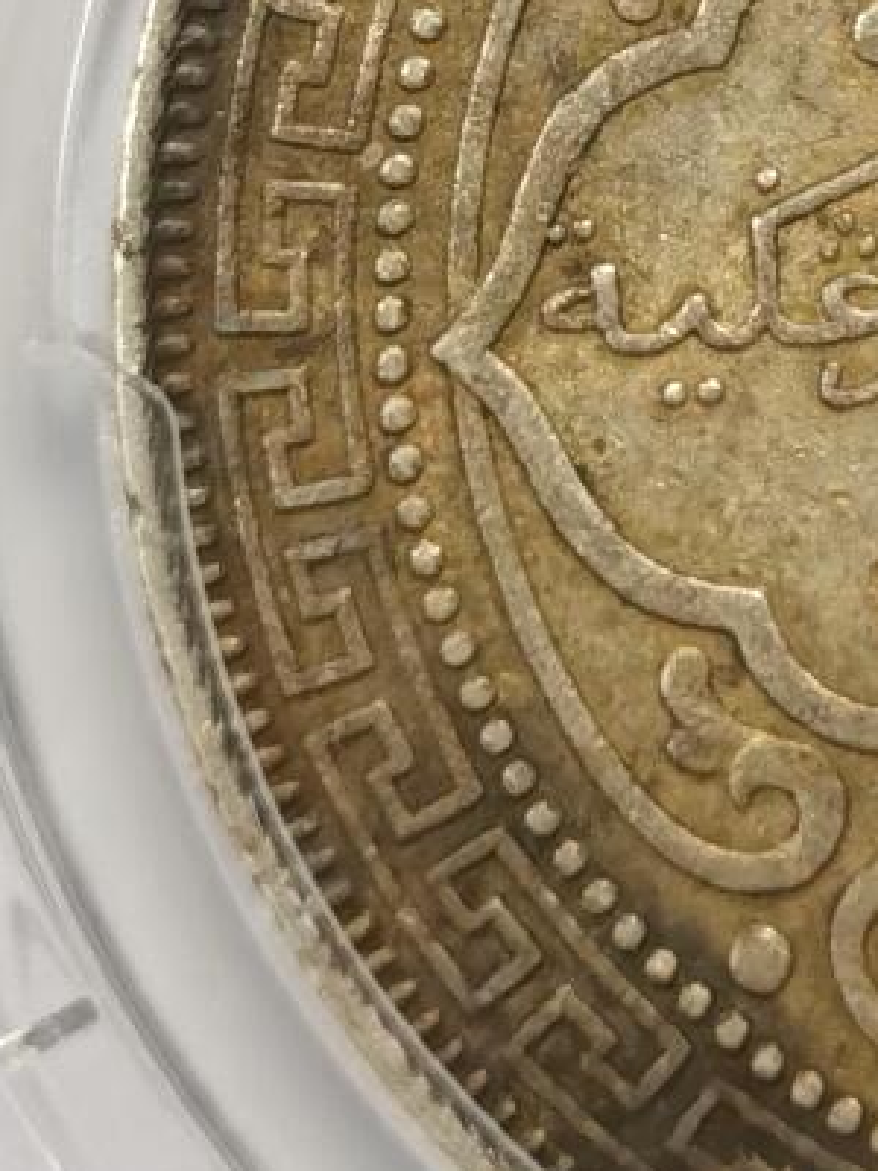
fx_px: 8218
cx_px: 1337
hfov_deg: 6.0
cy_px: -416
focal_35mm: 243
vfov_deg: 8.0
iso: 125
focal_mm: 5.56
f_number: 16
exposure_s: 1/100
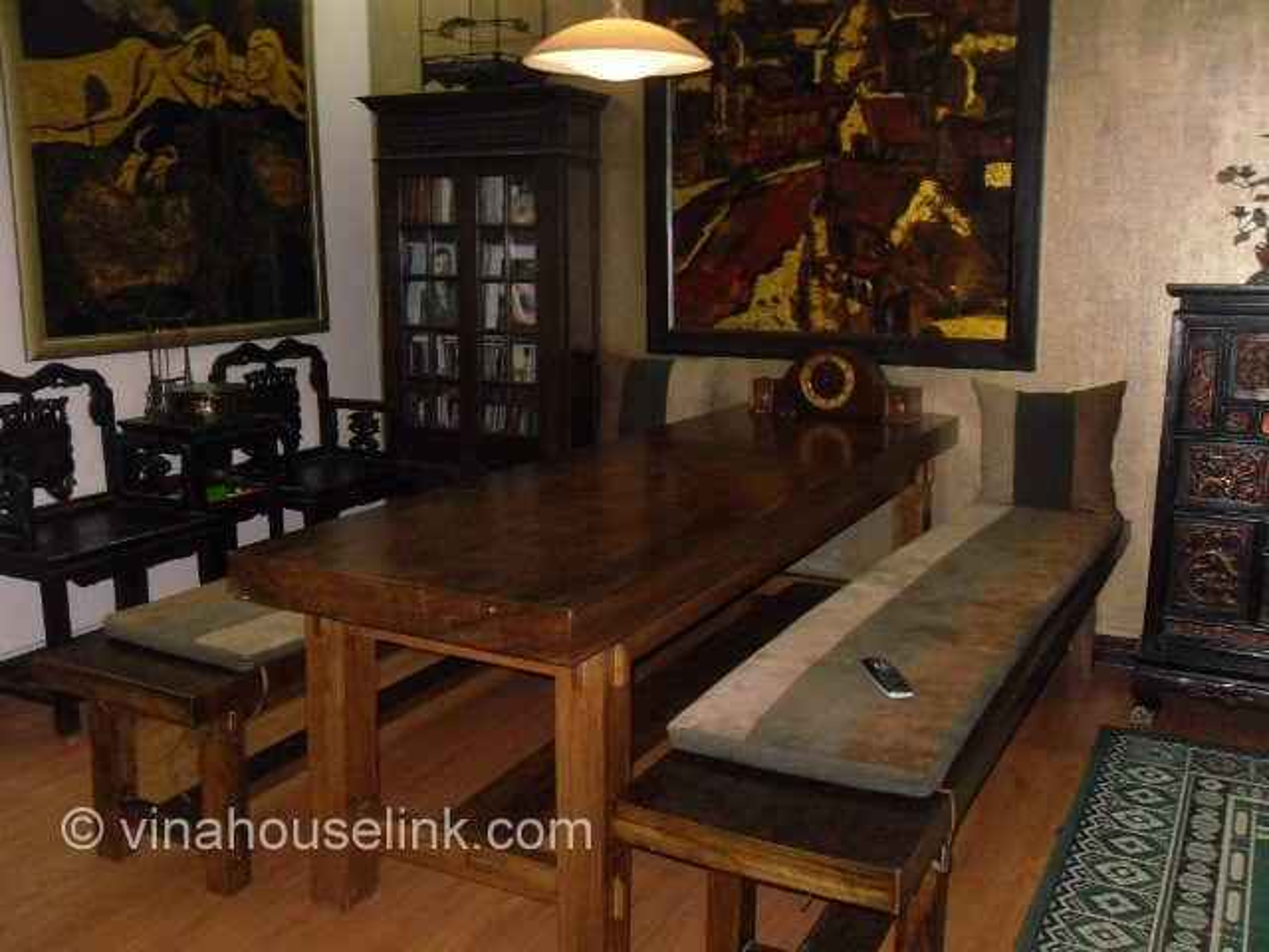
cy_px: 476
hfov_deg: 52.6
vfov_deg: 40.7
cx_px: 634
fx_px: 1283
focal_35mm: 35
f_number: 3.5
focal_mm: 6.3
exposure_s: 1/45
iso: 400
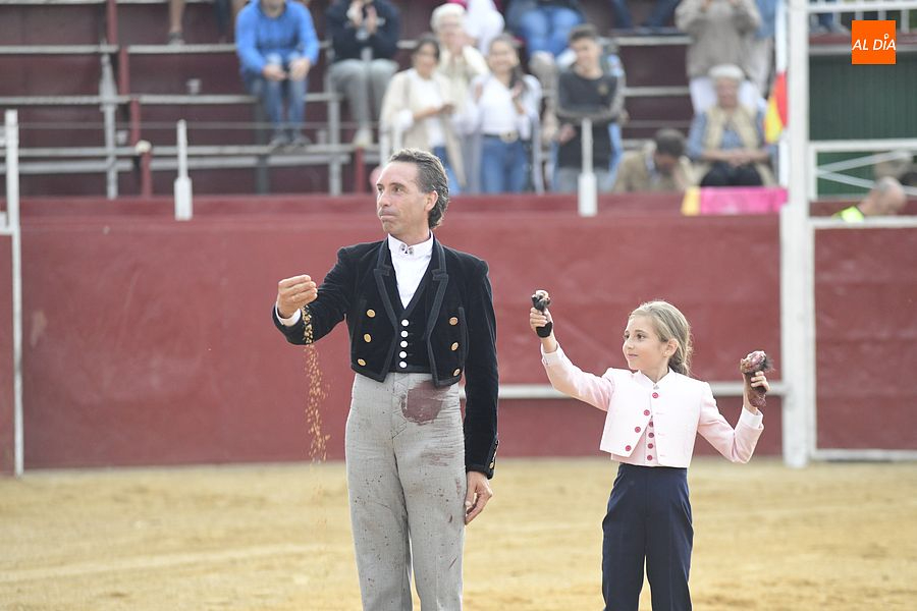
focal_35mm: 200
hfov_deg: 10.3
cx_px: 458
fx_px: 5094
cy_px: 306
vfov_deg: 6.9
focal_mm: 200
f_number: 3.5
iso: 3200
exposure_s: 1/250
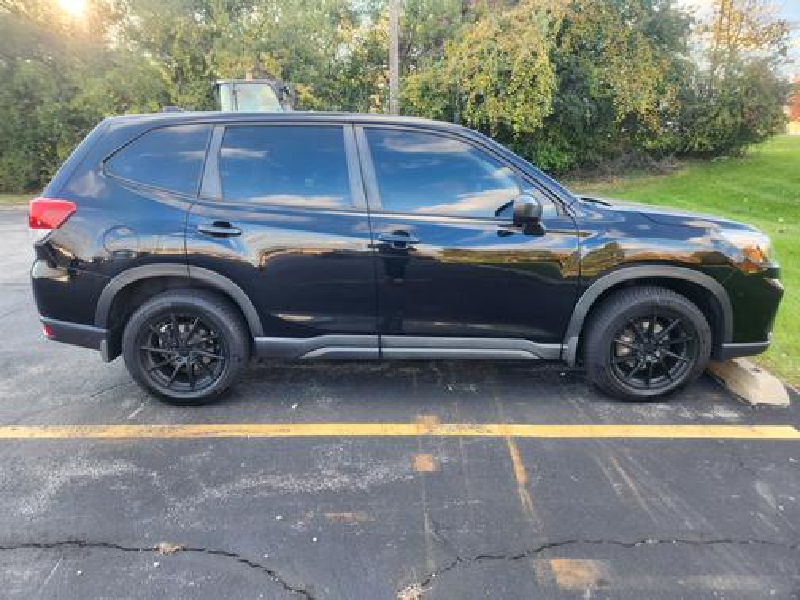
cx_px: 400
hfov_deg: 73.9
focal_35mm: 23
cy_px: 300
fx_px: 532
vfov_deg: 58.9
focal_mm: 5.4
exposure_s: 1/180
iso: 64
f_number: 1.8
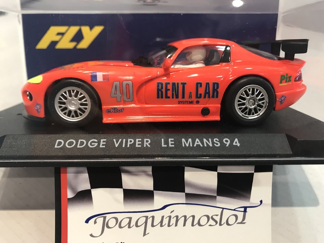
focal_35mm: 28
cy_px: 122
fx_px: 262
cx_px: 162
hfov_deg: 63.4
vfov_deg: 49.7
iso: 40
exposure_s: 1/20
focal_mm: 3.99
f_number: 1.8
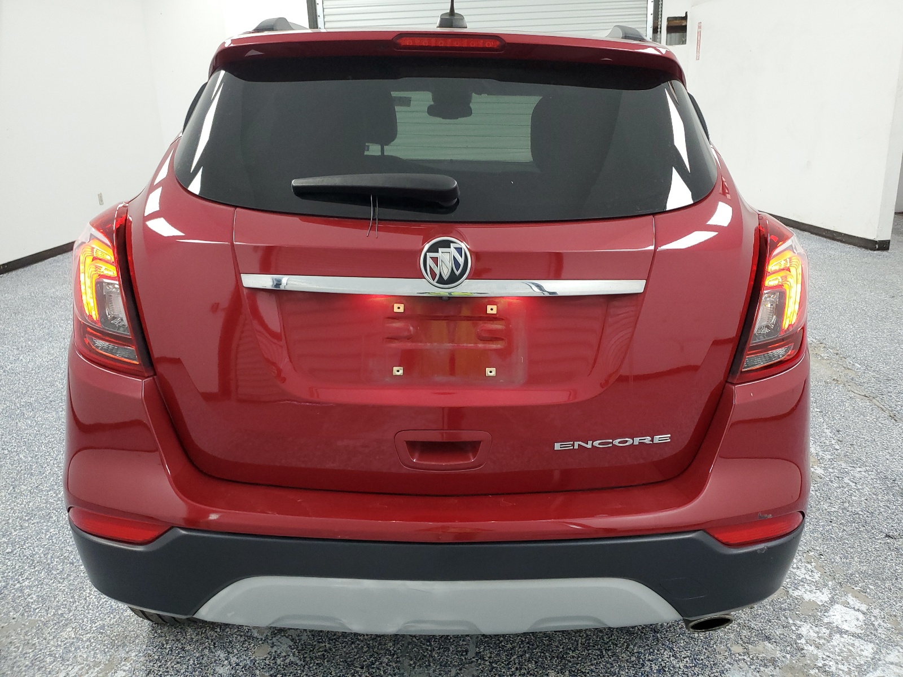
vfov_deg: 53.1
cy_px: 338
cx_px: 452
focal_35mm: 26
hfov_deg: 67.3
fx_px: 678
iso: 117
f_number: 1.5
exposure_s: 1/60.2
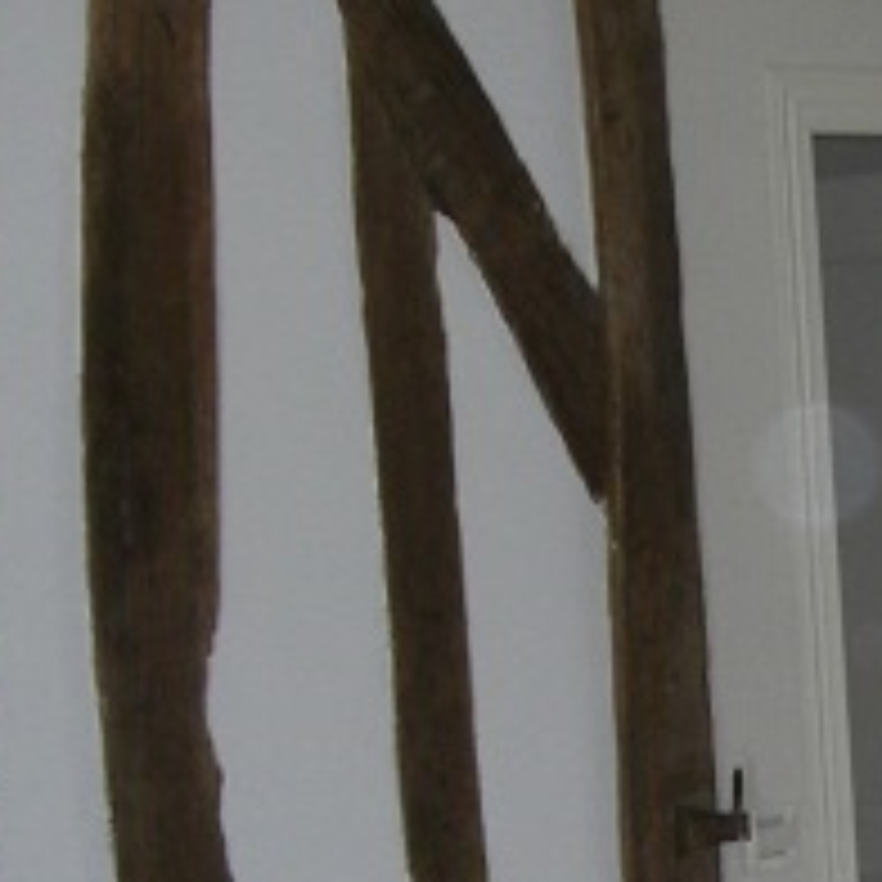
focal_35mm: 137
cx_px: 1161
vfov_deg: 12.2
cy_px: 1256
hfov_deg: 12.3
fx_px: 3949
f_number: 2.7
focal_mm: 6.2
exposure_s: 1/60
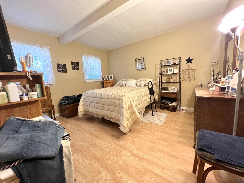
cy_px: 92
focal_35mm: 13
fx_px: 92
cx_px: 122
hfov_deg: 106.2
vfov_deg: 89.9
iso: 800
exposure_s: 1/40
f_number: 1.8
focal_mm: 1.57
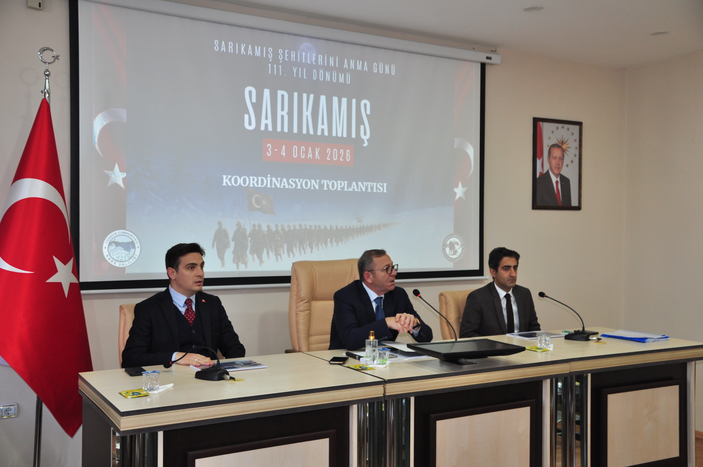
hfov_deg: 49.6
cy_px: 234
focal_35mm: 39
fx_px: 761
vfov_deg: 34.1
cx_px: 352
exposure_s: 1/60
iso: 400
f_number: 3.8
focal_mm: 26
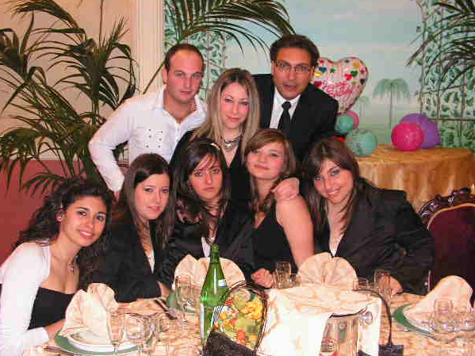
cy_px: 180
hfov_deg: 40.4
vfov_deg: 30.9
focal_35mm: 47
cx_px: 232
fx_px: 645
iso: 200
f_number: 3.2
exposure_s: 1/40
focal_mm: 7.4
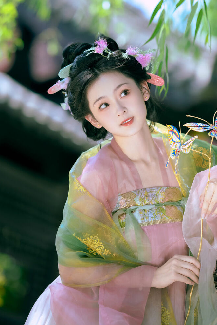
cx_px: 142
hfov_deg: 10.3
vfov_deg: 15.4
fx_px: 1203
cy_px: 91
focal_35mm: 133
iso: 200
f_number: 1.6
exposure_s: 1/2000
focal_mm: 85
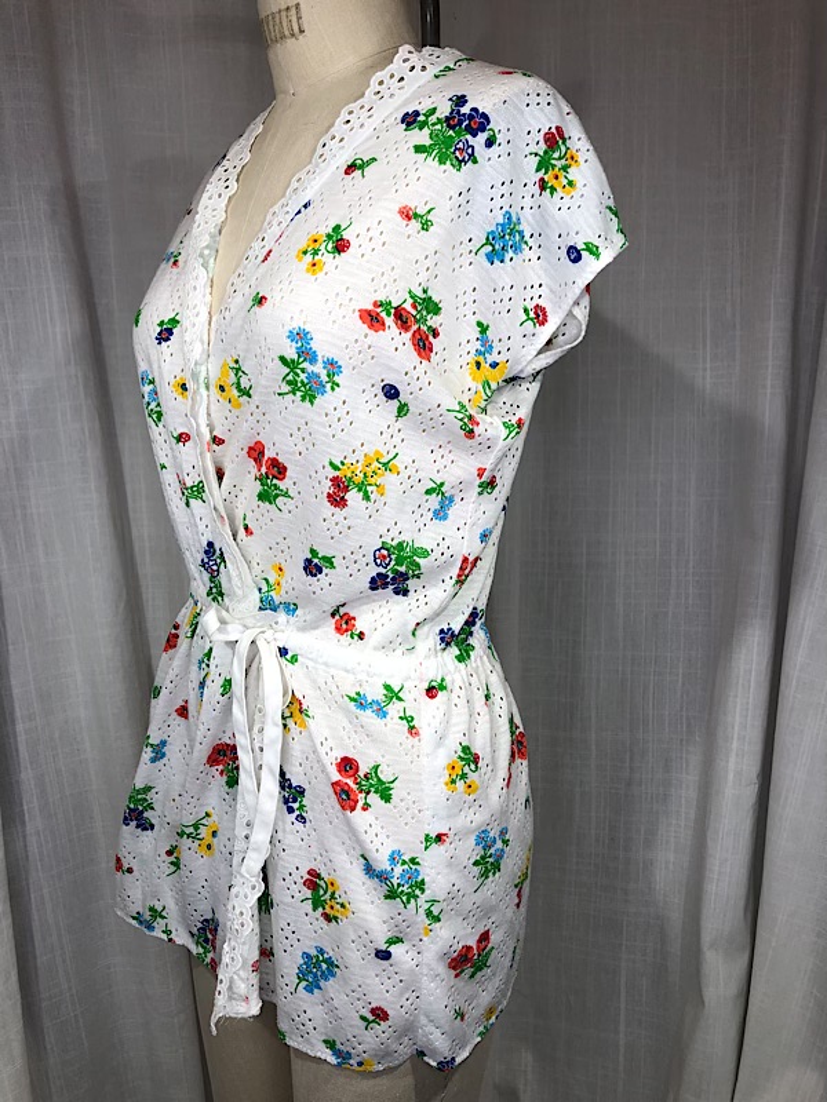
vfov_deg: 63.4
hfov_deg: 49.7
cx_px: 414
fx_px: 892
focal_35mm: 28
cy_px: 551
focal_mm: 3.99
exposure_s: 1/242
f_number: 1.8
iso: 20
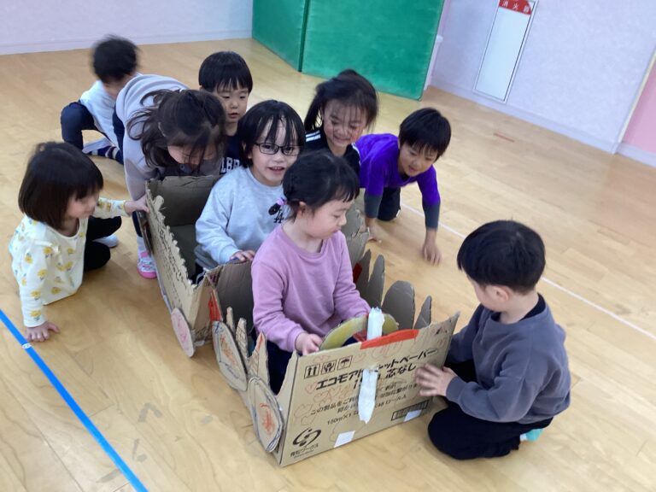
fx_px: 587
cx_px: 328
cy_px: 246
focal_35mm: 31
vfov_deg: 45.4
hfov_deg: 58.4
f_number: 2.4
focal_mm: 3.3
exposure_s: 1/50
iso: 125
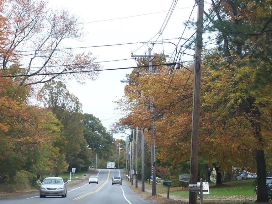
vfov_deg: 11.9
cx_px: 113
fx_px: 974
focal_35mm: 124
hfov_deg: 15.9
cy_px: 107
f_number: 3.2
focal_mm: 17.5
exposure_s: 1/125
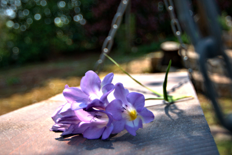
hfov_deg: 37.5
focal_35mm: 53
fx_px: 342
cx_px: 116
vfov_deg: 25.5
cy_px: 58
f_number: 2.8
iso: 100
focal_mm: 20
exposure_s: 1/1000
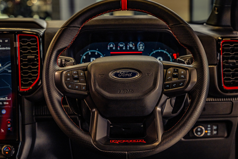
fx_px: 390
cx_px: 119
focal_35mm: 59
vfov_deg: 23.0
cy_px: 80
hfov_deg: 33.9
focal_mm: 59
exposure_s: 1/160
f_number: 4.5
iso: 800
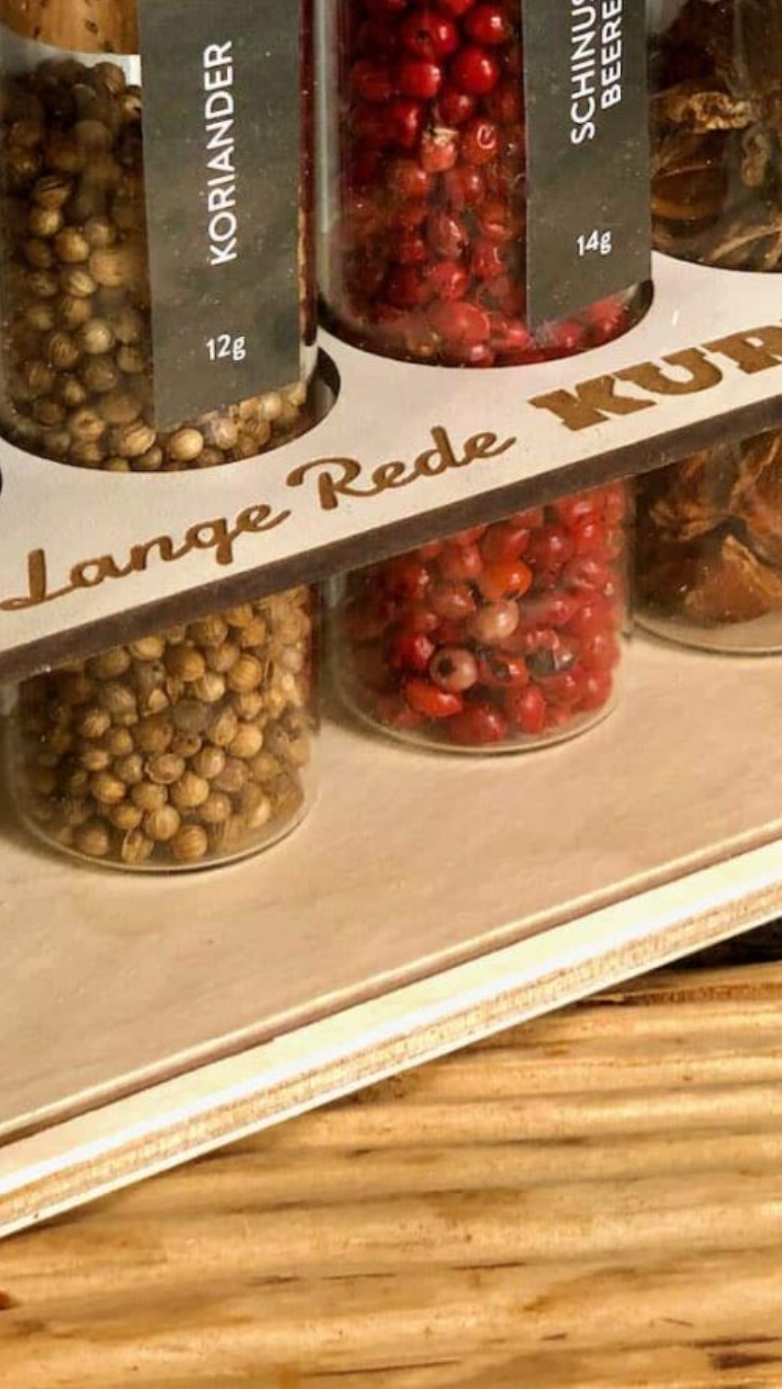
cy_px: 334
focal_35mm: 115
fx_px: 4239
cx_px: 592
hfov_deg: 10.5
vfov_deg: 18.5
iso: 20
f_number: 2.4
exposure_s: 1/60
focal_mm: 6
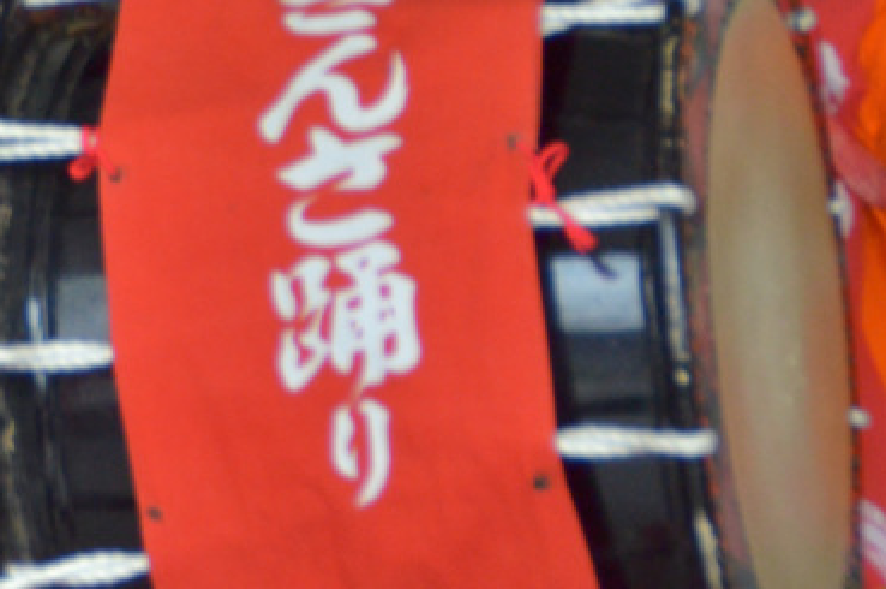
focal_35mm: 291
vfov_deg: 4.7
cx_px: -291
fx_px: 7152
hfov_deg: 7.0
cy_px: -173
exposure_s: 1/160
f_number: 5.6
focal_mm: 70
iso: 1000
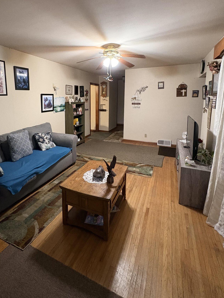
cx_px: 88
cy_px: 119
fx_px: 164
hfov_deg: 67.9
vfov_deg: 83.6
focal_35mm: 19
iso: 640
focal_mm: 2.22
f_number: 2.2
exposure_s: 1/60
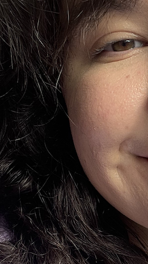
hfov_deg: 12.2
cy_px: 252
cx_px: 217
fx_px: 664
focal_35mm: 95
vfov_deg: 21.8
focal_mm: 2.71
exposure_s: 1/195
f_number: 2.2
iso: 25
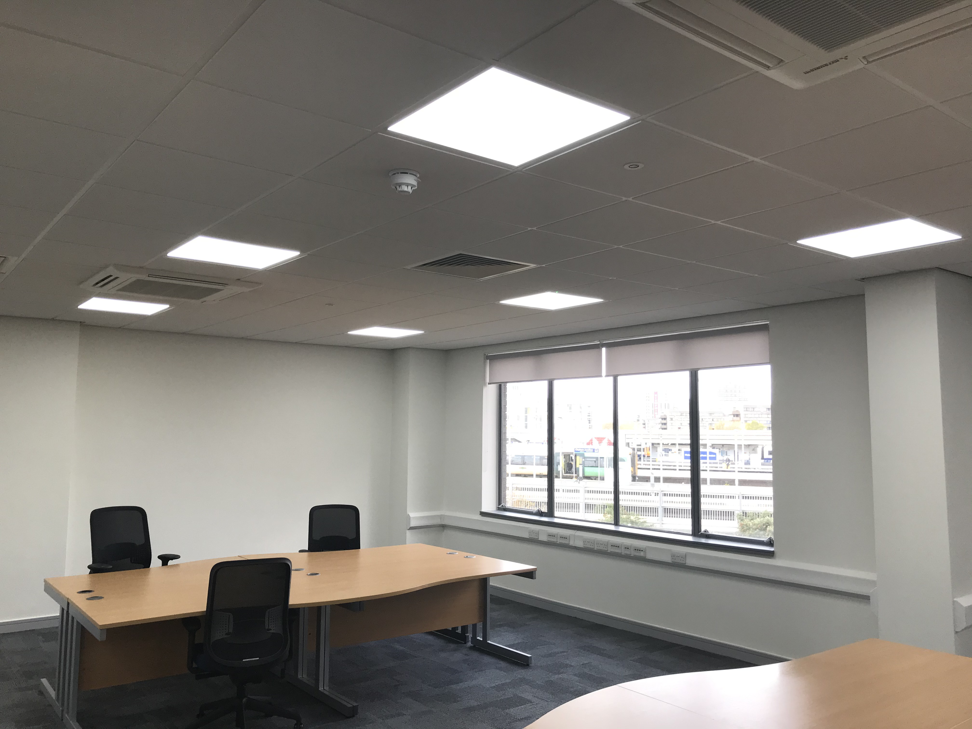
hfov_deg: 63.4
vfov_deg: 49.7
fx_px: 786
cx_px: 486
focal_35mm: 28
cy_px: 364
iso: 25
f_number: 1.8
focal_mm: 3.99
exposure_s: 1/100
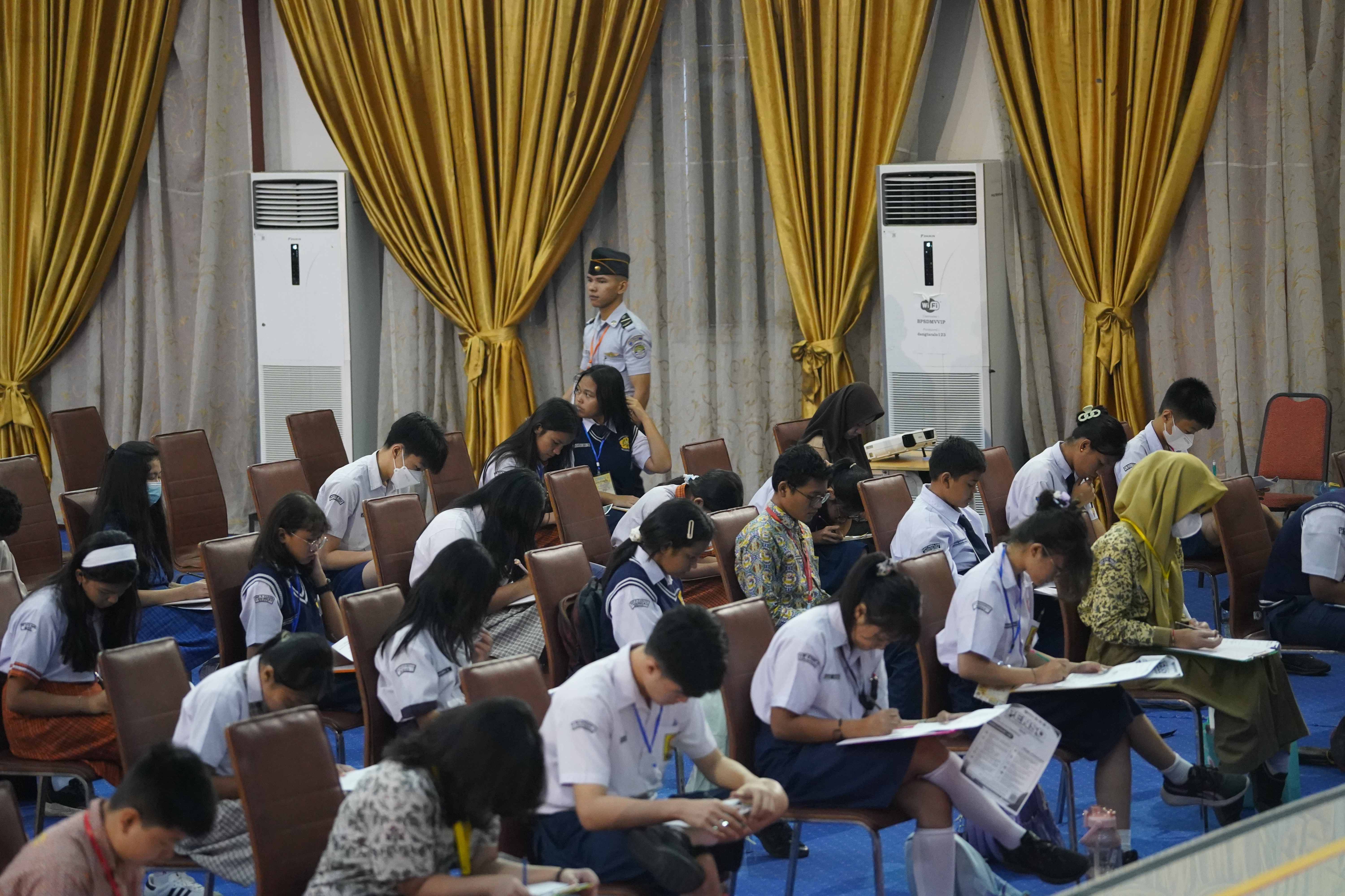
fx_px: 4595
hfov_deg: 16.7
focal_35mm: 123
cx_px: 672
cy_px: 448
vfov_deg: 11.1
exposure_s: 1/160
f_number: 4
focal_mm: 123
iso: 8000
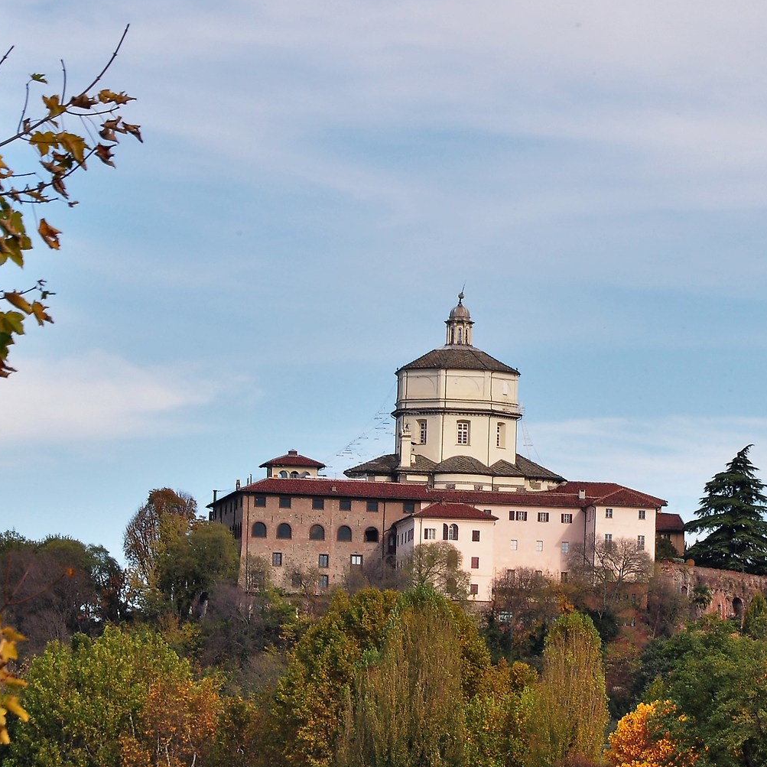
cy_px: 468
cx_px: 540
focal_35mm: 320
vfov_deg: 5.5
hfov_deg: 5.5
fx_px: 8022
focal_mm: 105
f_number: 9.5
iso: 200
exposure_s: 1/250
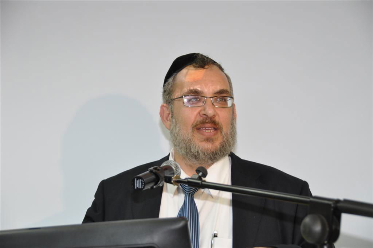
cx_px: 186
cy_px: 124
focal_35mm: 98
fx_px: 1009
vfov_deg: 14.0
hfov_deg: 20.9
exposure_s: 1/60
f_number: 5
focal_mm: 65
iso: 640
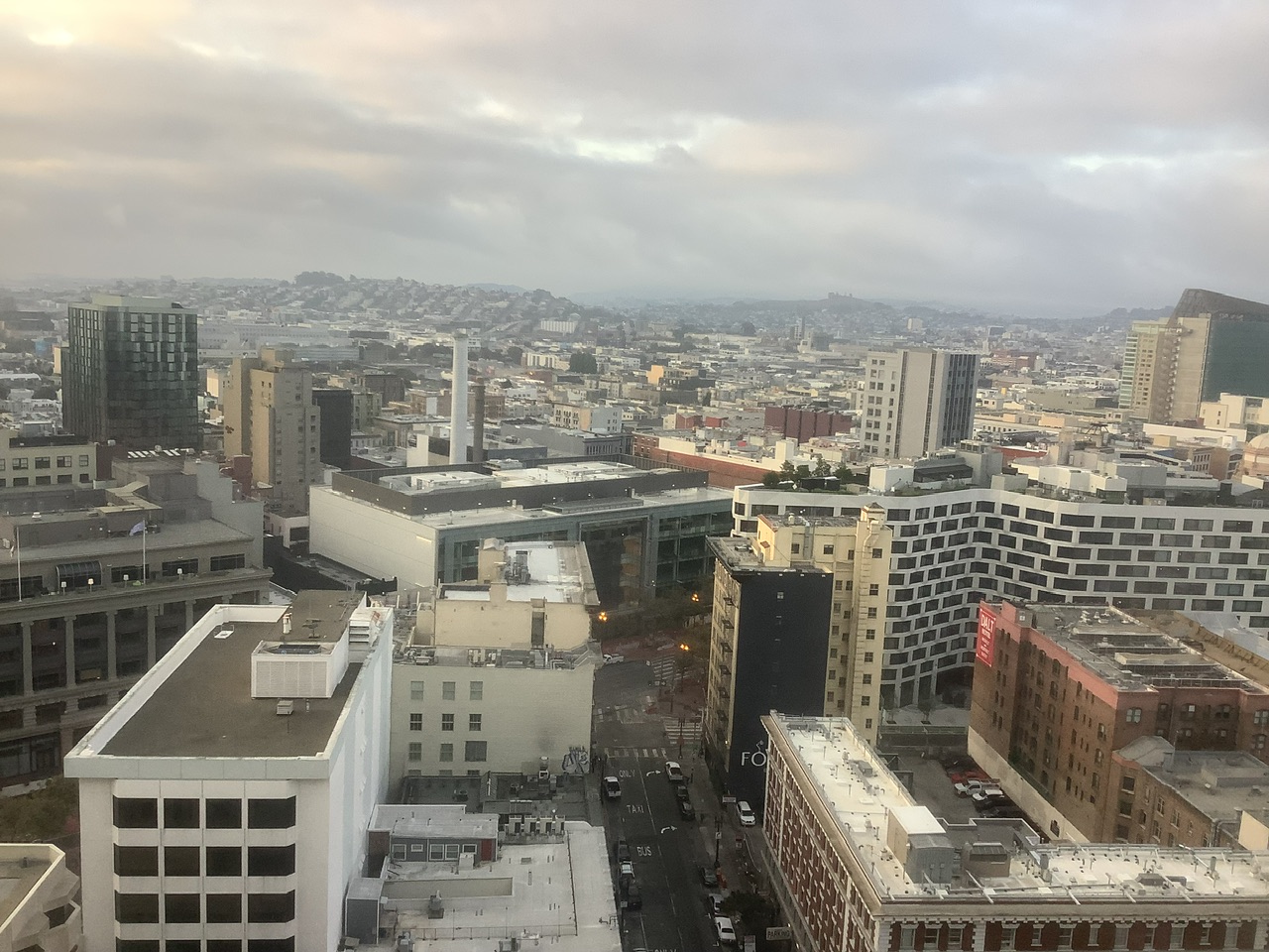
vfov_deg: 45.4
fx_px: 1136
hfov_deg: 58.4
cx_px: 634
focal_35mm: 31
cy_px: 476
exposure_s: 1/120
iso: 50
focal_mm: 3.3
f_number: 2.4
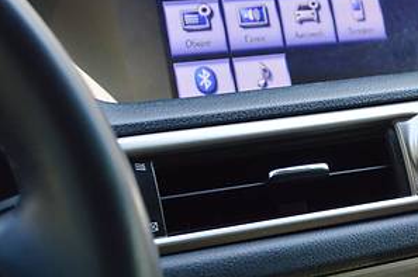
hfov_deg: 21.1
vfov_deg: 15.3
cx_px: 517
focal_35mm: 89
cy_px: 157
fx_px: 1032
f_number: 5
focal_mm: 22
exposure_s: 1/100
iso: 400
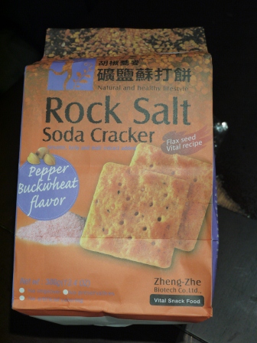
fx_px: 436
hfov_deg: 32.9
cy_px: 172
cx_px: 128
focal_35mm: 44
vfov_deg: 42.9
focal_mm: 22
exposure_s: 1/60
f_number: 4.7
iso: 400
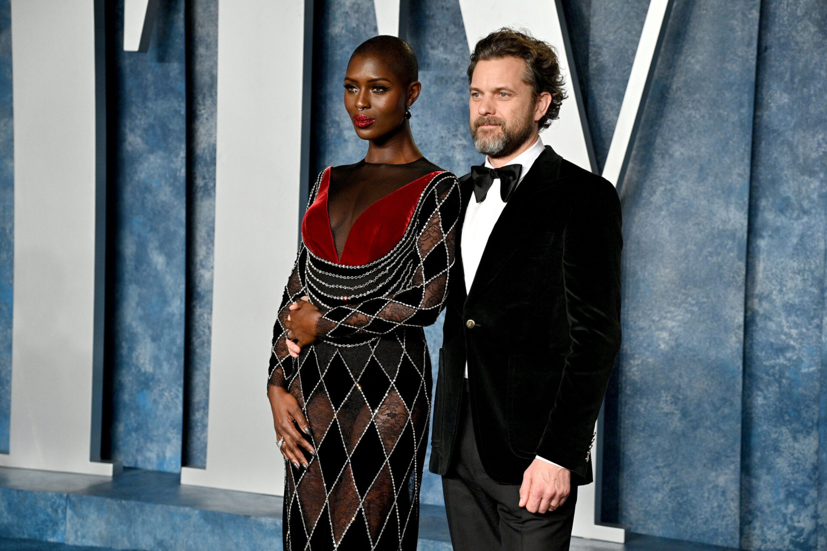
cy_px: 276
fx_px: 1884
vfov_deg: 16.7
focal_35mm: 82
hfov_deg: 24.8
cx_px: 414
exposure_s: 1/400
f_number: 6.3
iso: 2000
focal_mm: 82
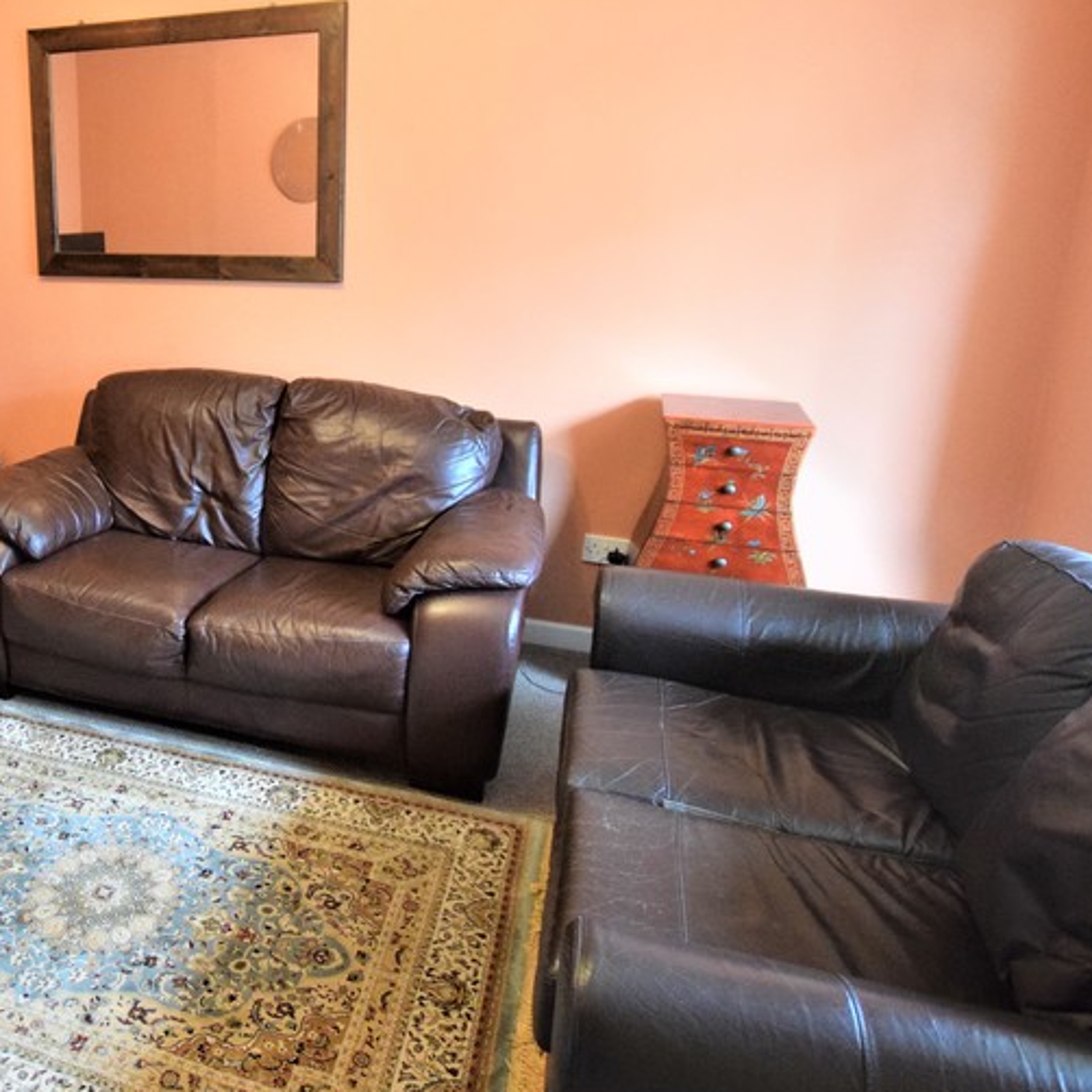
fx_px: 928
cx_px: 202
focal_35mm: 26
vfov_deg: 60.5
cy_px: 440
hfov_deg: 56.1
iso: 3200
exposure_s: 1/60
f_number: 3.5
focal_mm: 10
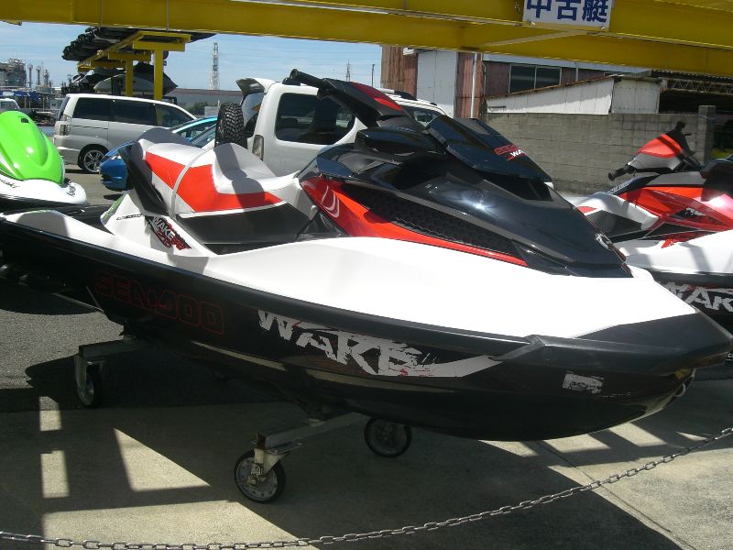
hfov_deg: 49.0
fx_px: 805
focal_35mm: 38
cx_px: 366
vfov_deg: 37.7
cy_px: 275
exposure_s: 1/800
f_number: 4.4
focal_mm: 6.3
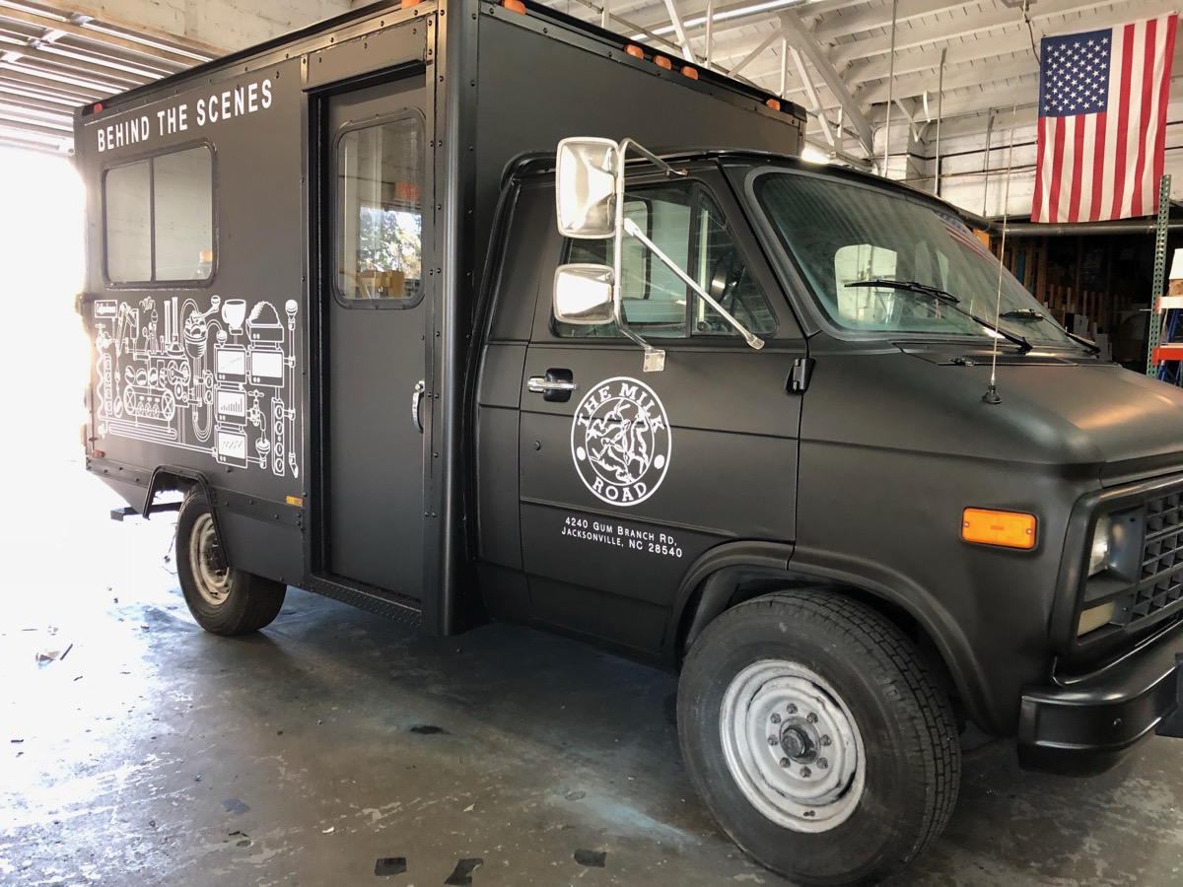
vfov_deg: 48.2
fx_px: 991
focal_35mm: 29
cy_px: 444
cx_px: 592
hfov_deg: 61.7
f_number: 1.8
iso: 64
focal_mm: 3.99
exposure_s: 1/15
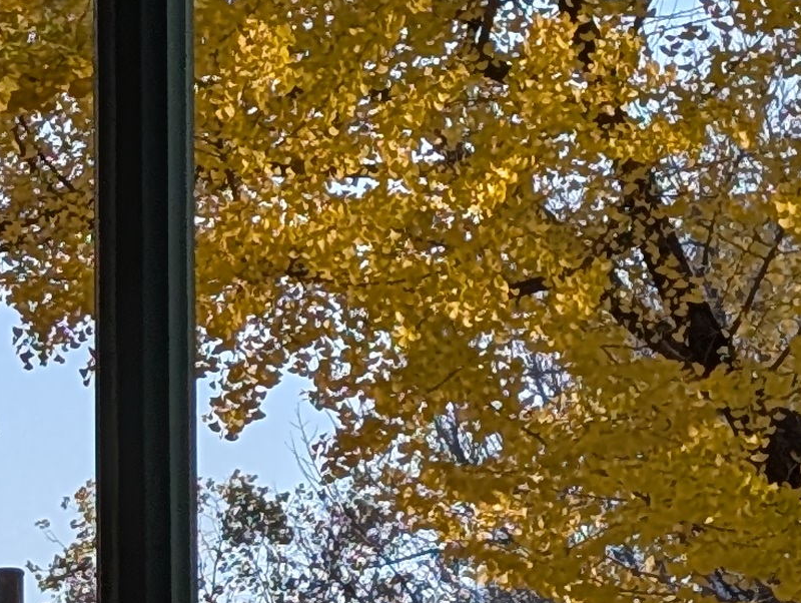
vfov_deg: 5.9
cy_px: 702
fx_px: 5792
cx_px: -285
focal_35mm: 250
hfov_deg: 7.8
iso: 18
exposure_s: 1/719
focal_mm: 6.9
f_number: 1.68
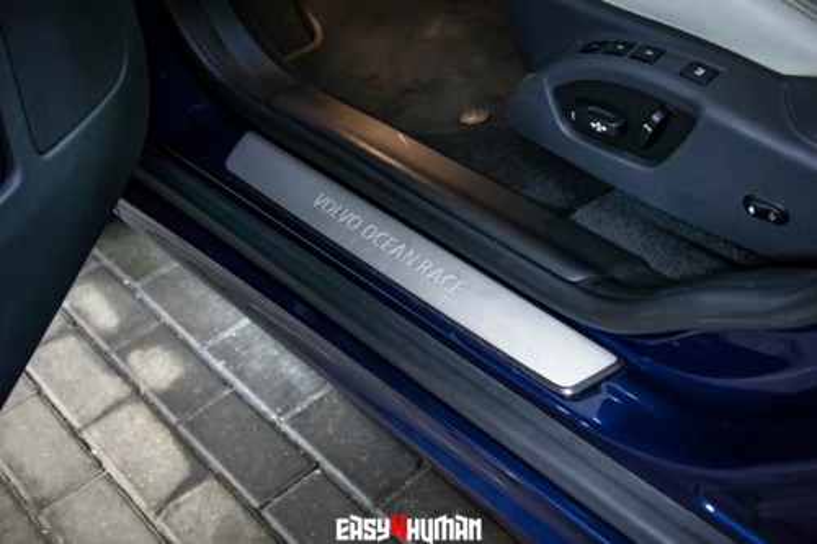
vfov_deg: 29.8
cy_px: 272
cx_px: 408
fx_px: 1021
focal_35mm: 45
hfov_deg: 43.6
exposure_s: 1/20
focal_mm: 30
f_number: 4.2
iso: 3200
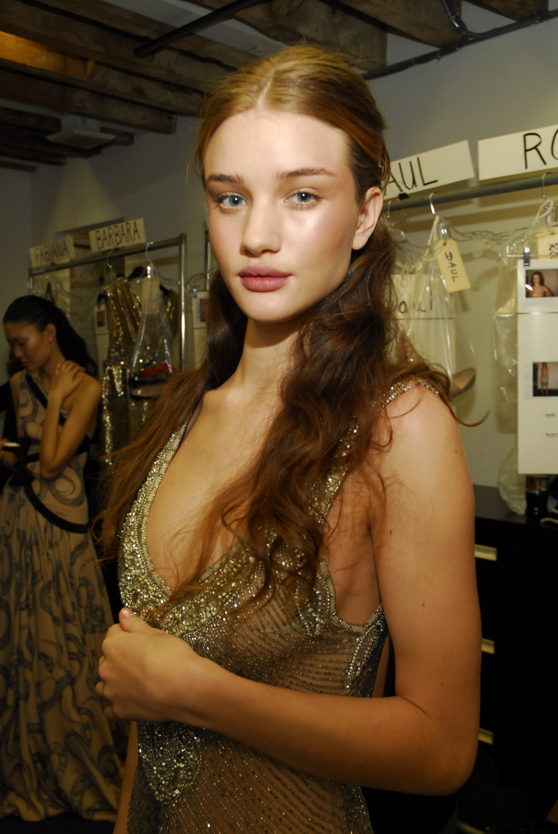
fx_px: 869
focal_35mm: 38
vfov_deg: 51.2
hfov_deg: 35.6
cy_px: 417
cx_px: 279
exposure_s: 1/30
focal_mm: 25
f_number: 5.6
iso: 400
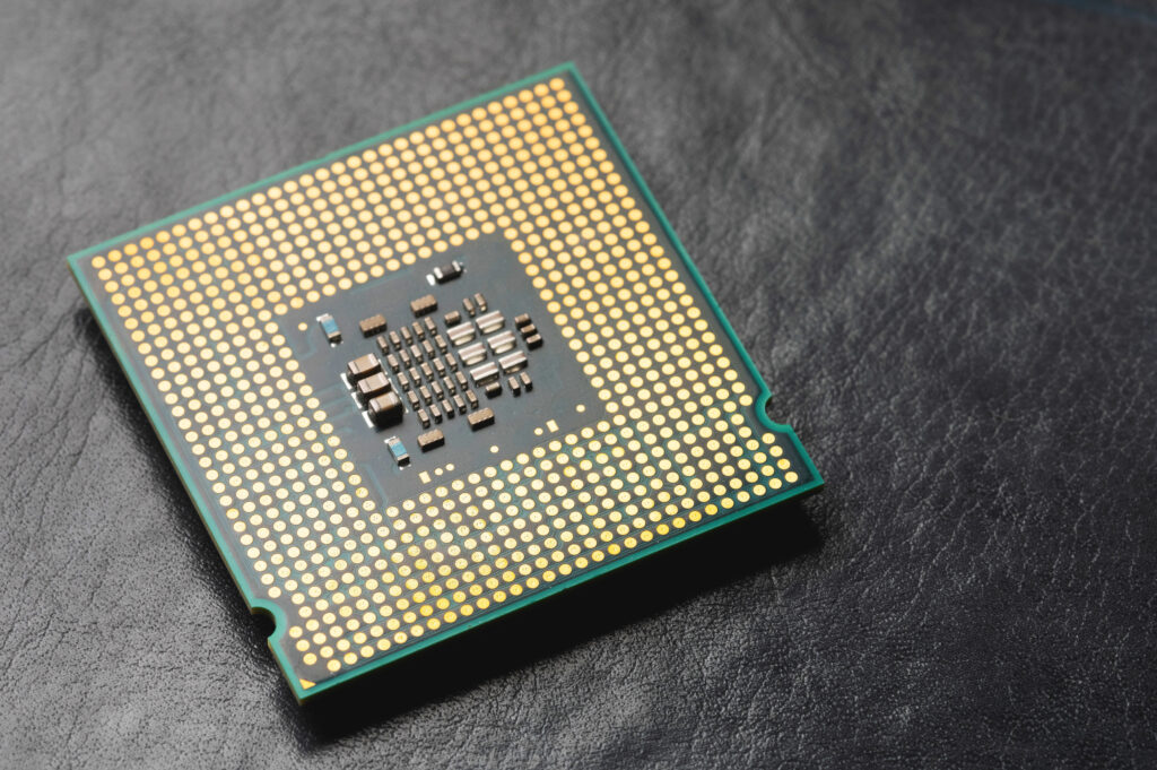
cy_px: 385
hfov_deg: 19.5
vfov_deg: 13.0
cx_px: 578
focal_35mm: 105
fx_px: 3372
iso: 400
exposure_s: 1/125
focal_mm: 105
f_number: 22
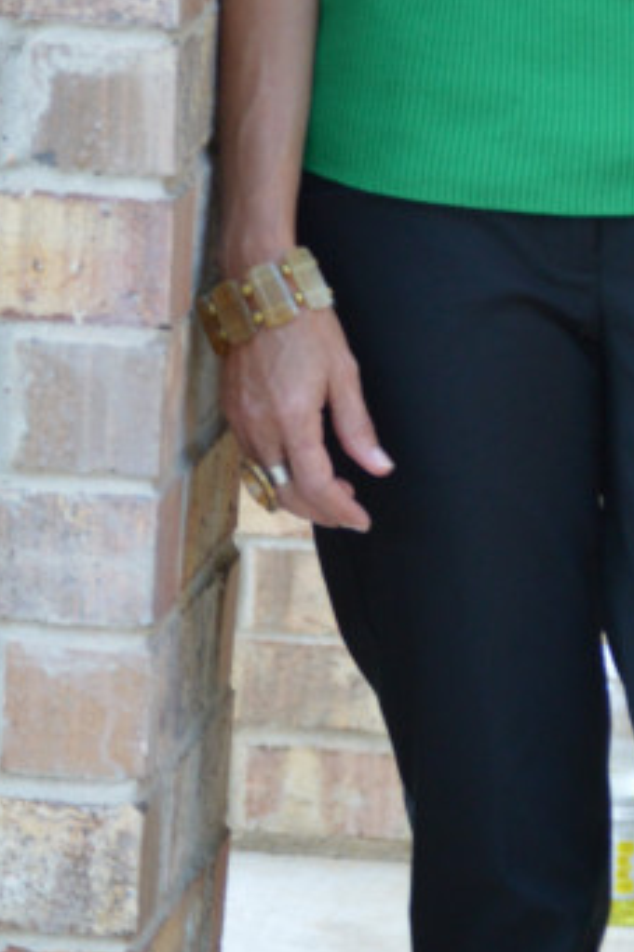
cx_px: 617
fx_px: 7853
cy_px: -47
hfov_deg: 4.6
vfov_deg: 6.9
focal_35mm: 297
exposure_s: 1/60
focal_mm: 66
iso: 560
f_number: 4.2
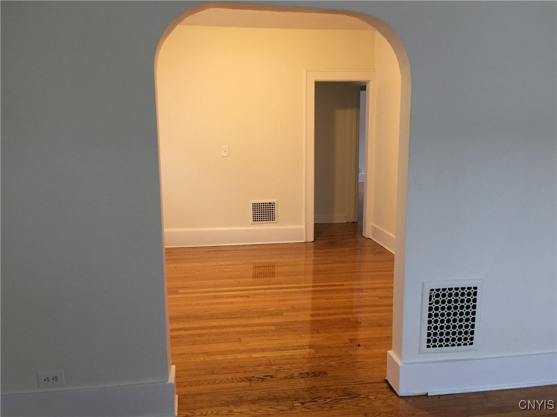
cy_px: 208
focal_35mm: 29
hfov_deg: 61.7
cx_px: 278
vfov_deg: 48.2
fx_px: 467
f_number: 2.2
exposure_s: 1/15
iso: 80
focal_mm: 4.15
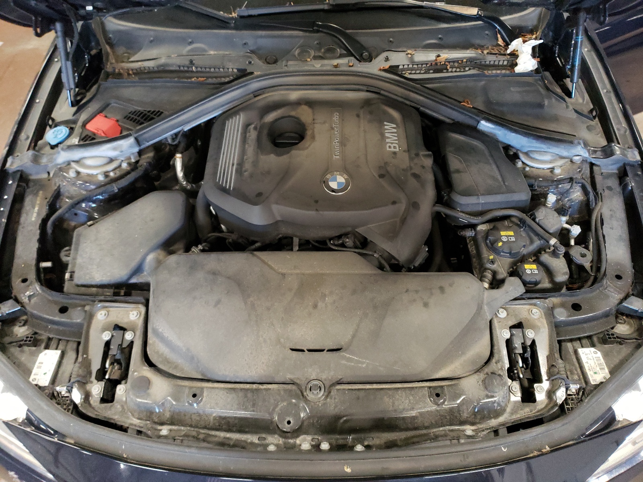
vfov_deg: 53.1
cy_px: 241
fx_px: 483
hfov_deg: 67.3
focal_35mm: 26
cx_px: 322
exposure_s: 1/30
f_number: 1.5
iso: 439
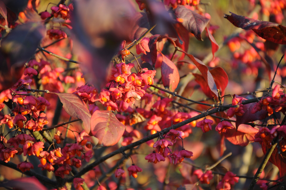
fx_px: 1666
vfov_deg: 6.5
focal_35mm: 210
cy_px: 95
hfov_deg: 9.8
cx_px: 143
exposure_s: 1/40
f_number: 5.6
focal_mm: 140
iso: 200
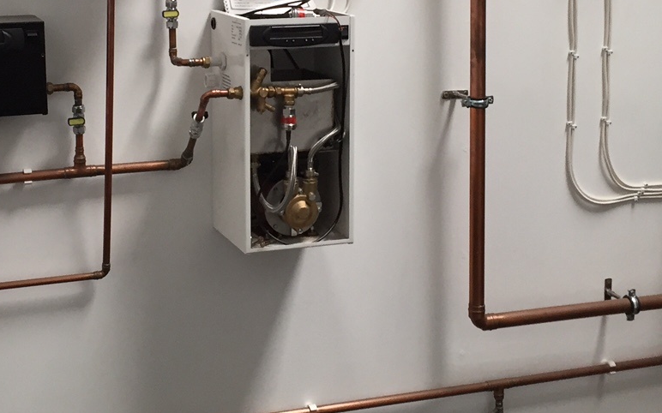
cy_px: 71
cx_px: 264
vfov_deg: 19.7
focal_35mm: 65
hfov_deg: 31.4
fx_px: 1172
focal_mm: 4.15
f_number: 2.2
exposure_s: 1/33
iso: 40
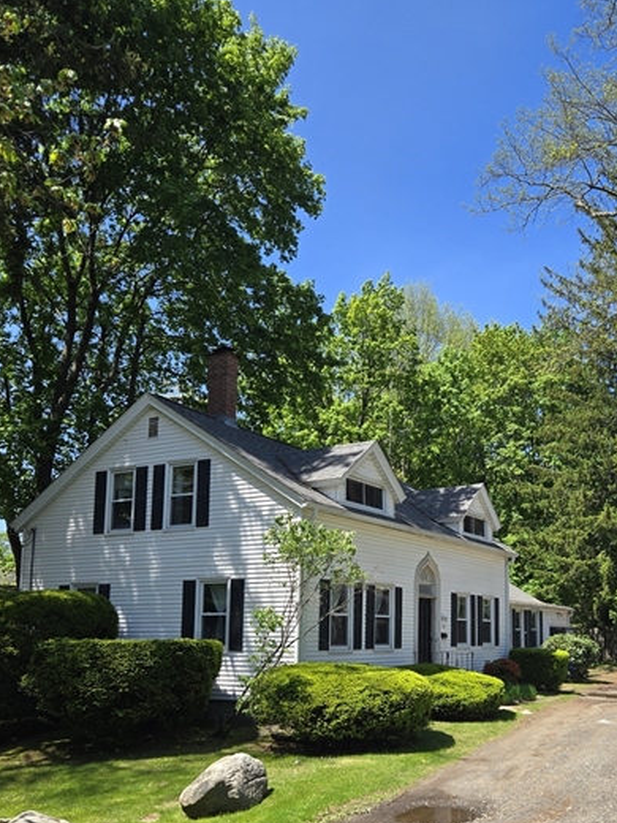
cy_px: 554
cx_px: 427
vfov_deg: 52.8
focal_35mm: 34
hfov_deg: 41.1
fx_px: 808
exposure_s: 1/1030
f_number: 1.8
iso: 25
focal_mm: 5.4
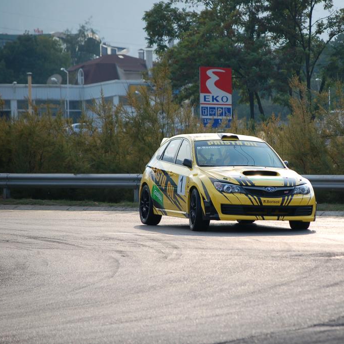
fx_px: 2384
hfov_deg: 8.2
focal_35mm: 212
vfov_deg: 8.3
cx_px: 238
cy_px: 171
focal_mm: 110
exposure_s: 1/1000
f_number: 4.8
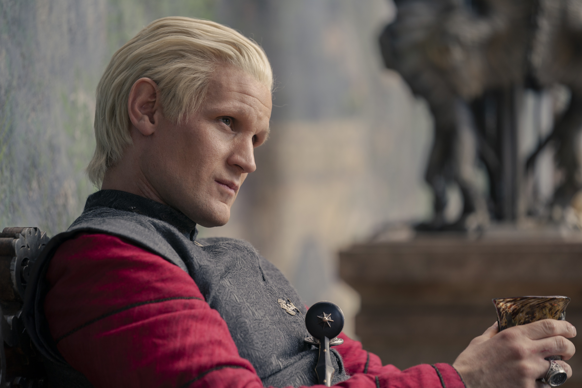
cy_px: 194
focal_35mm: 200
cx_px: 291
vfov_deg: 6.9
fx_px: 3233
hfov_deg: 10.3
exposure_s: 1/100
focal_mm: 200
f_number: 2.8
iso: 200
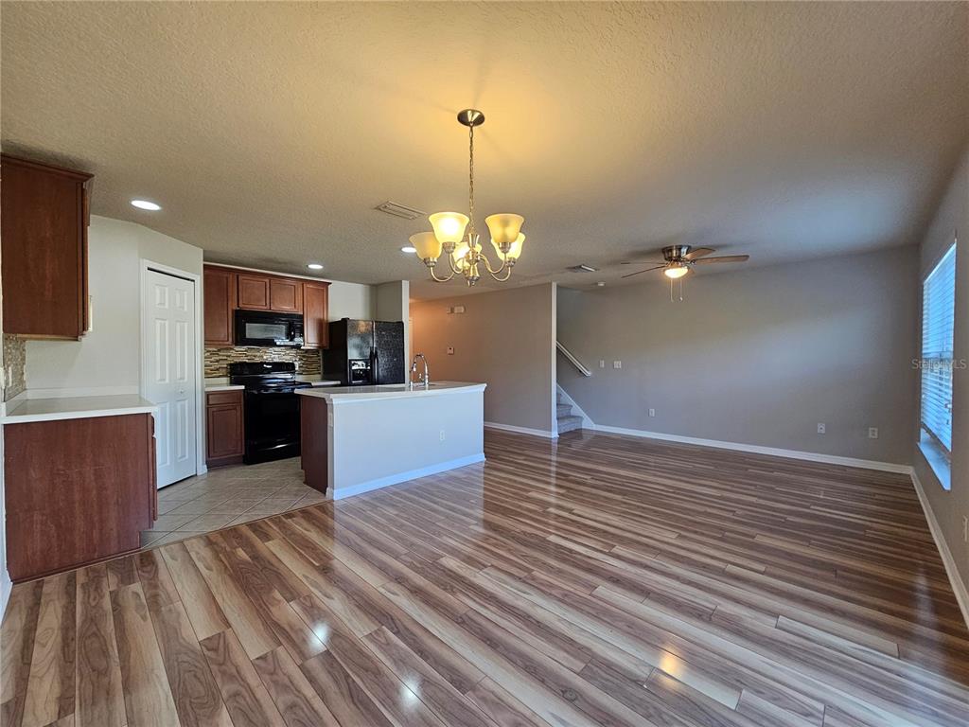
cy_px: 364
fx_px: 364
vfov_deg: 89.9
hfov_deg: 106.2
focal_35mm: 13
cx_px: 484
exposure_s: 1/60
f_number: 2.2
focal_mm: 2.2
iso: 200
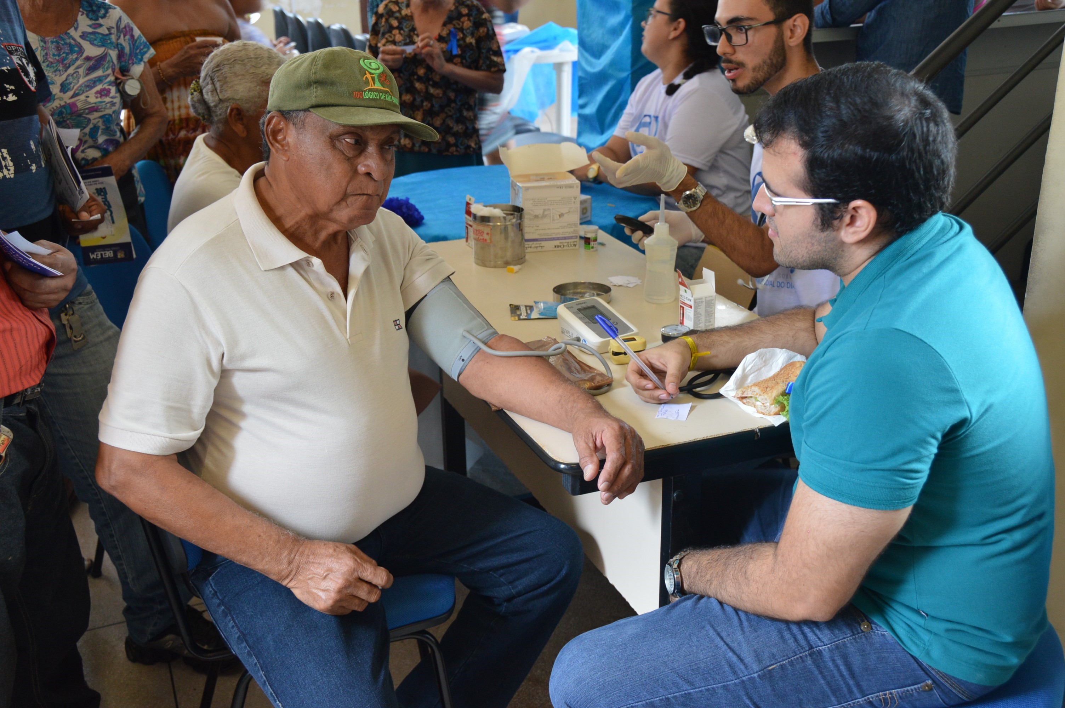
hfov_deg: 49.6
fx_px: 1153
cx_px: 532
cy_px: 354
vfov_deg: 34.1
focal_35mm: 39
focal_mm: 26
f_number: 5
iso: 800
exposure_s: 1/40
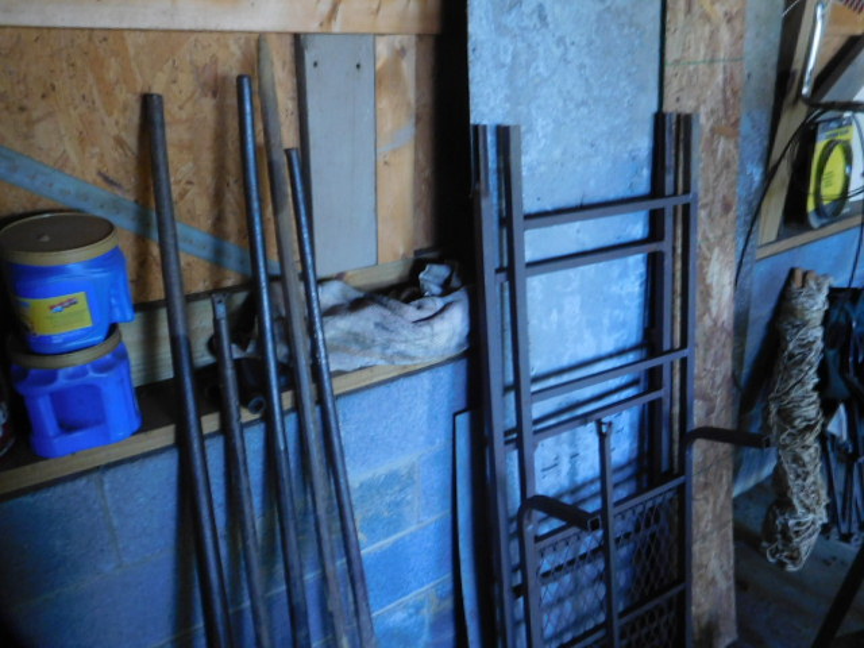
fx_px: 624
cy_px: 324
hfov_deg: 69.4
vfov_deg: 54.9
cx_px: 432
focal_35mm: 25
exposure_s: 1/30
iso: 360
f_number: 3.4
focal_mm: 4.5
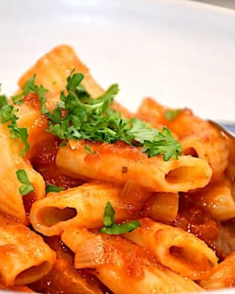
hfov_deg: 4.5
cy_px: 169
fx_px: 2975
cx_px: 111
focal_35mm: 342
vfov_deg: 5.7
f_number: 5.6
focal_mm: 140
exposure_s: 1/60
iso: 1000
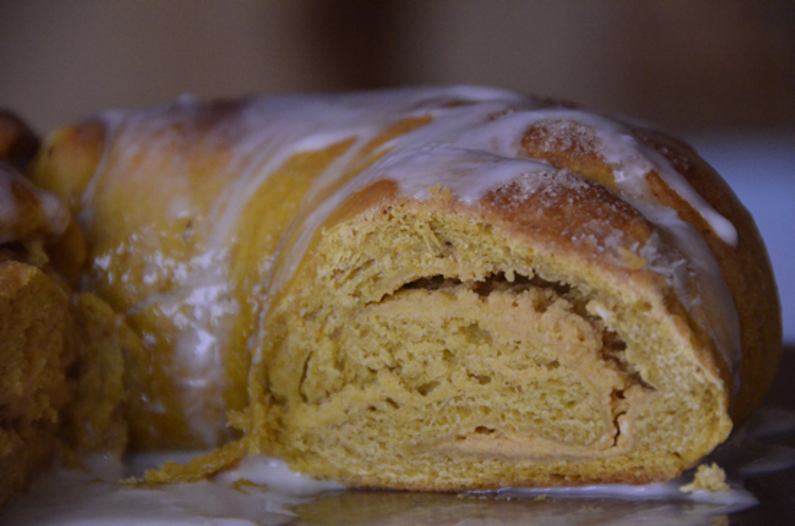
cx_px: 398
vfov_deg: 4.6
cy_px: 263
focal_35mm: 300
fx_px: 6610
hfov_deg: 6.9
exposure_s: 1/640
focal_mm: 200
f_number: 5.6
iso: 4000
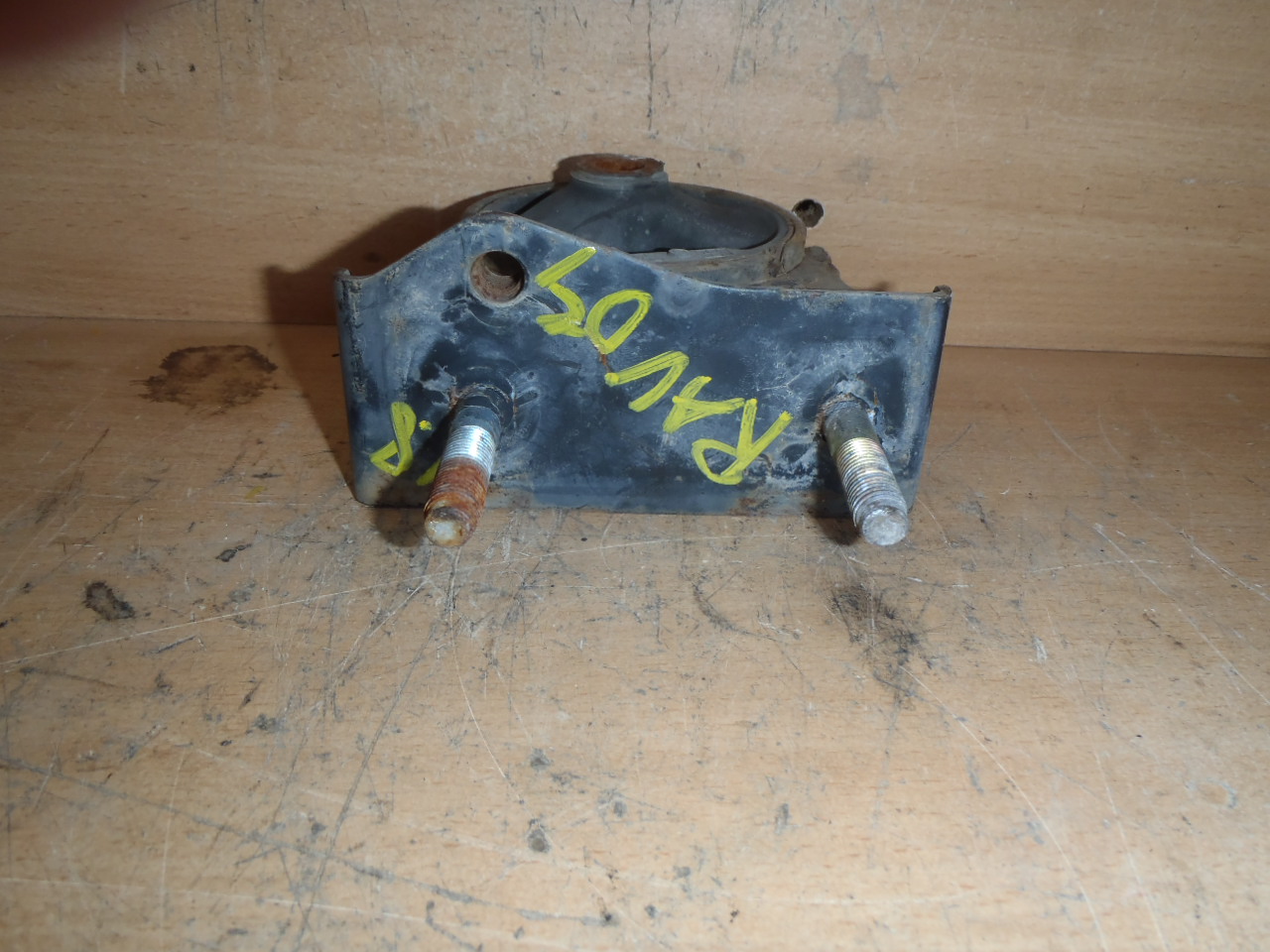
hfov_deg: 63.4
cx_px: 635
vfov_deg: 49.7
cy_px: 476
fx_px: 1027
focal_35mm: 28
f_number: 3.9
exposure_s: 1/30
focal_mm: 5
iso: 100
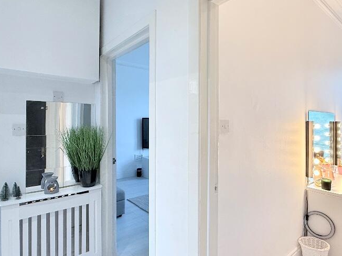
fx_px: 217
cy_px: 123
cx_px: 162
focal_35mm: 22
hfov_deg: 76.3
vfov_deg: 61.1
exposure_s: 1/99
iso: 250
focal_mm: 2.22
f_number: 2.2
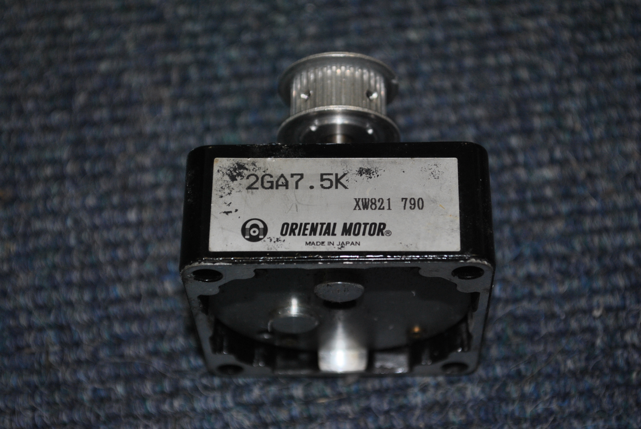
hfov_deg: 24.6
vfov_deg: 16.6
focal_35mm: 82
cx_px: 320
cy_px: 214
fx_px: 1471
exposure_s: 1/60
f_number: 5.6
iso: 200
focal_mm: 55
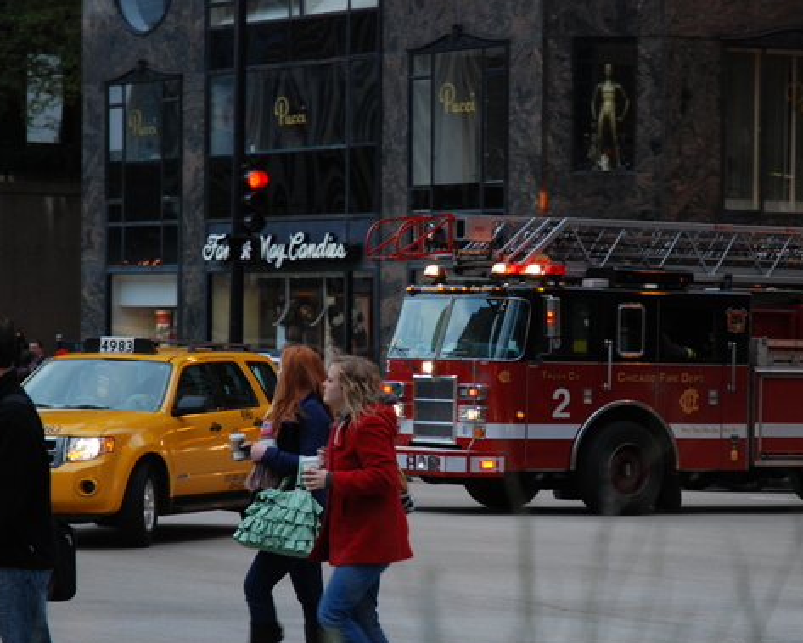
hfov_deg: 13.2
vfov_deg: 10.6
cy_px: 357
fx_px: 3472
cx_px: 458
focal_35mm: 146
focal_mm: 70
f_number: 4.5
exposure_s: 1/80
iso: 400
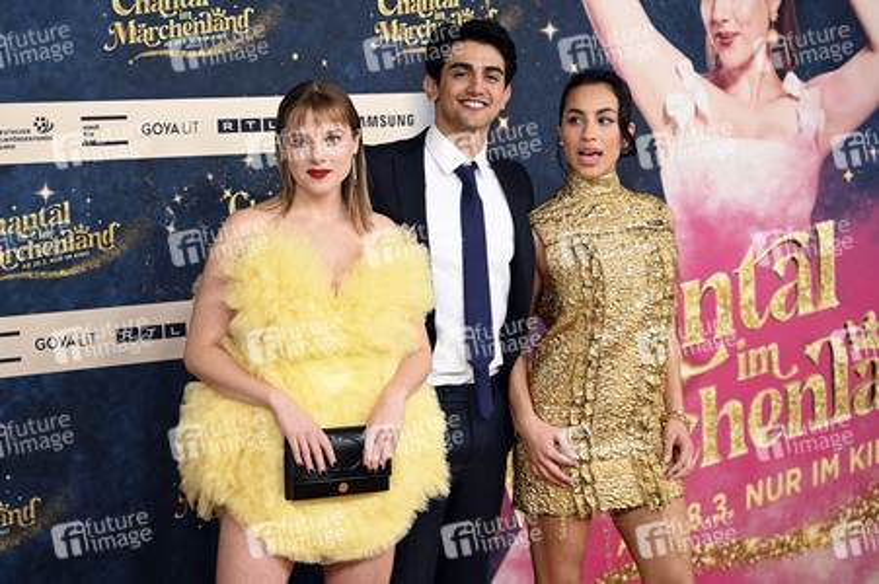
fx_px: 1830
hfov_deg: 27.0
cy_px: 292
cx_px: 440
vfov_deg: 18.2
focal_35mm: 75
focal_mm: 75
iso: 320
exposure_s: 1/160
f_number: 2.8
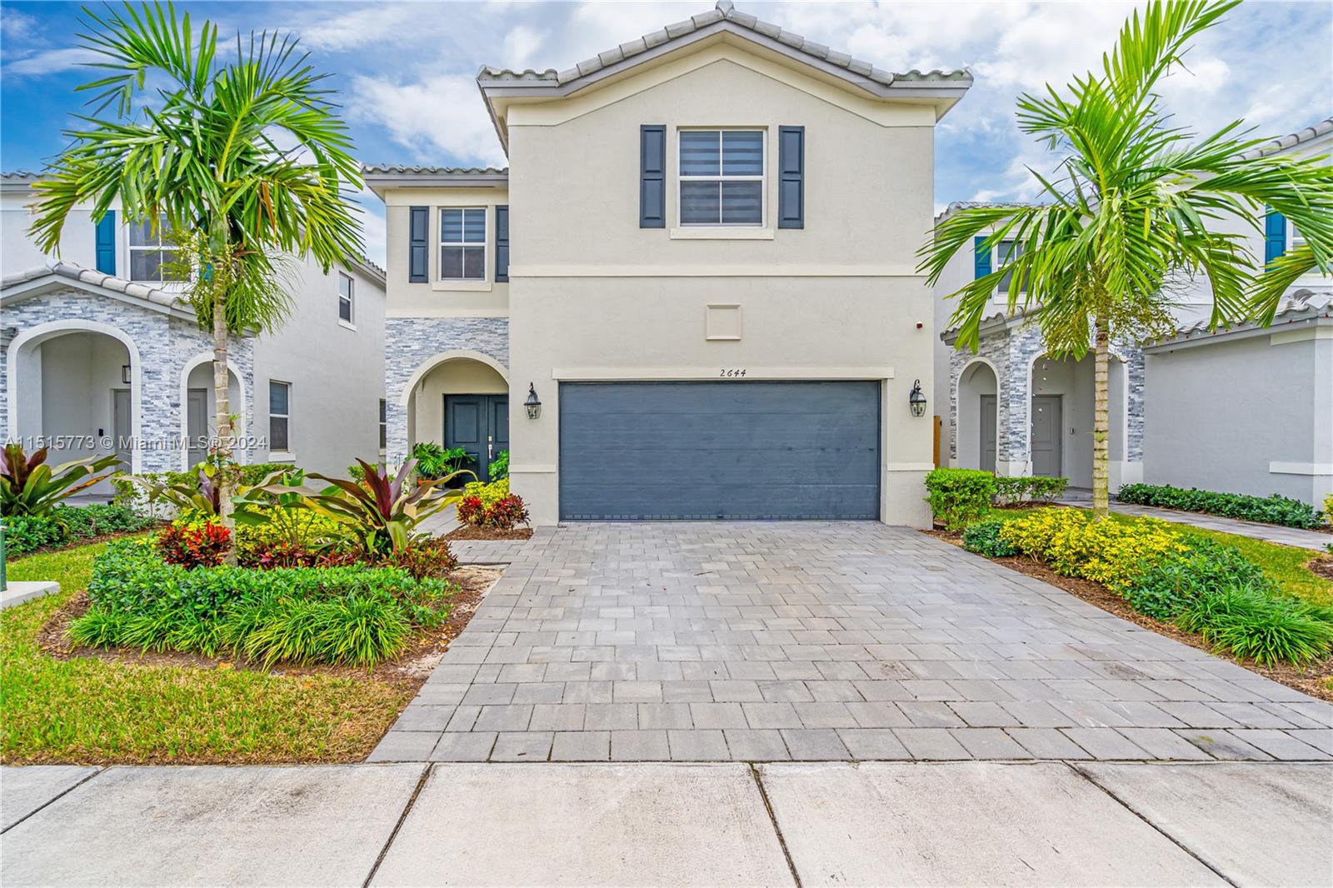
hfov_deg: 96.7
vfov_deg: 73.7
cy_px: 444
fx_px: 592
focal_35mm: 16
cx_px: 666
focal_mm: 16
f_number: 7.1
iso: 200
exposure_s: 1/250
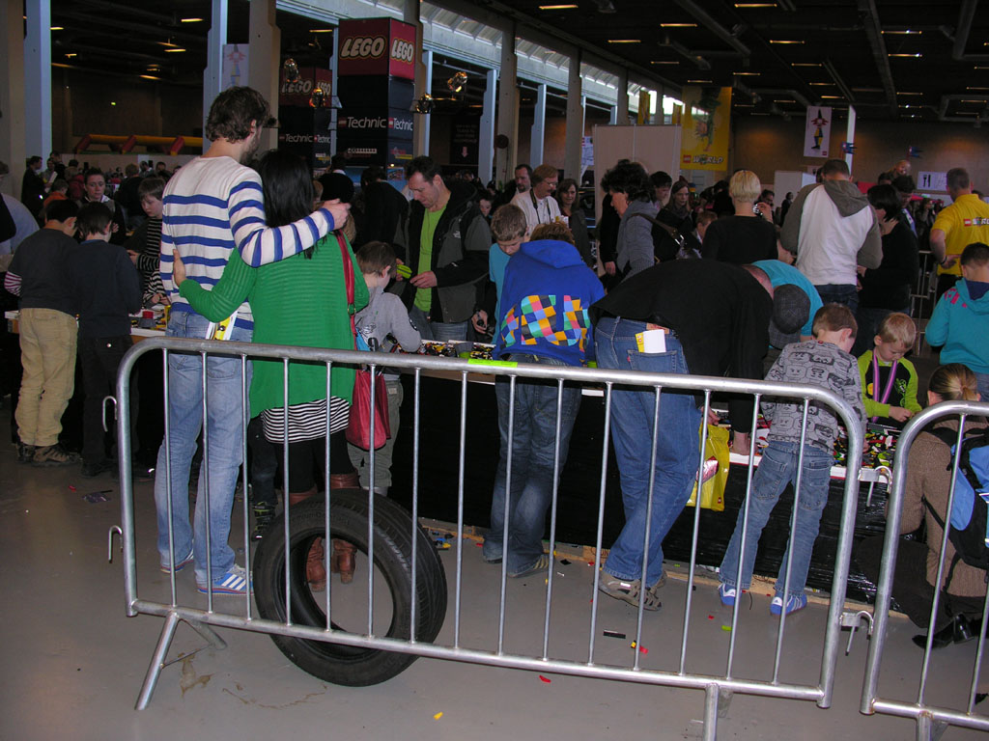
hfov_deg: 52.6
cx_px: 494
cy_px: 370
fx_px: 1000
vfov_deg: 40.7
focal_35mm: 35
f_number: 2.8
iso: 80
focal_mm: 8.9
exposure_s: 1/60.1
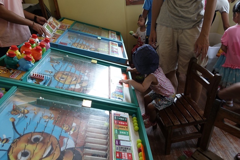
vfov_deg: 53.1
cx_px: 120
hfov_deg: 73.8
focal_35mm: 24
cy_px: 80
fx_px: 160
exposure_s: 1/50
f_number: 2.8
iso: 125
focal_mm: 8.8
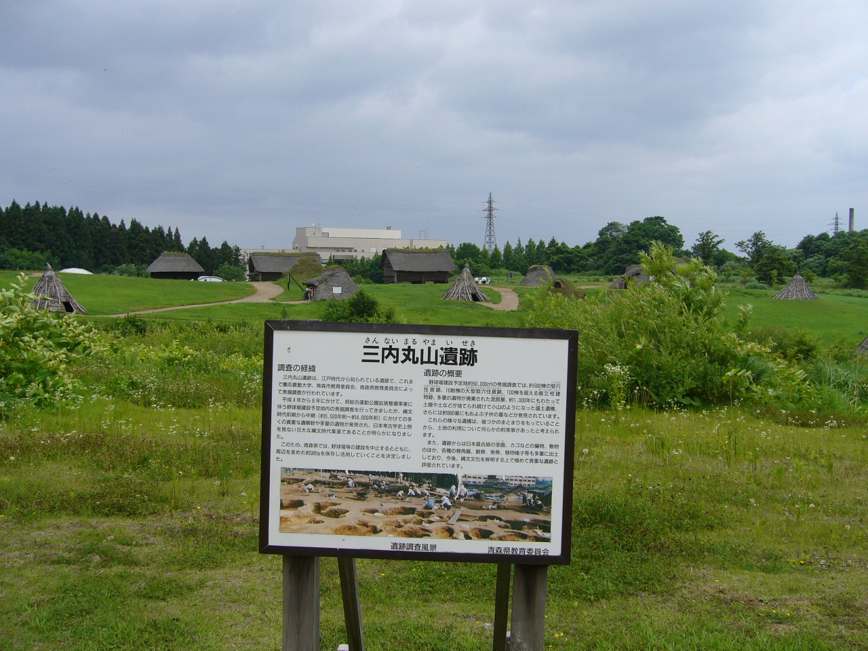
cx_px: 434
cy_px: 326
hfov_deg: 52.6
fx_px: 878
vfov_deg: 40.7
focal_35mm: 35
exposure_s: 1/320
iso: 80
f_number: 5.6
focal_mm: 5.8
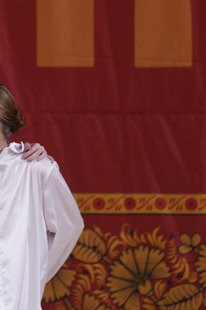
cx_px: -123
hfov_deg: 1.6
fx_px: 7433
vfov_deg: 2.4
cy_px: 18
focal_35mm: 866
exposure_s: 1/400
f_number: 2.8
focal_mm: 180
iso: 1250
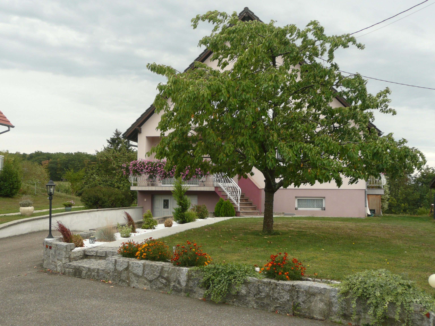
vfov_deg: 36.0
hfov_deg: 46.8
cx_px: 218
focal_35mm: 40
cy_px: 163
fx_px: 503
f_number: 3.9
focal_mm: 6.5
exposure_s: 1/250
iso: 100
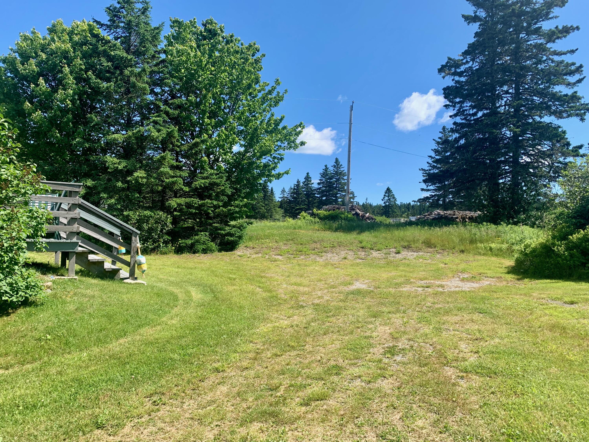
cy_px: 221
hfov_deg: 67.3
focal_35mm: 26
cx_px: 294
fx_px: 442
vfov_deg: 53.1
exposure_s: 1/1447
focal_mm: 4.25
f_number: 1.8
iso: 25
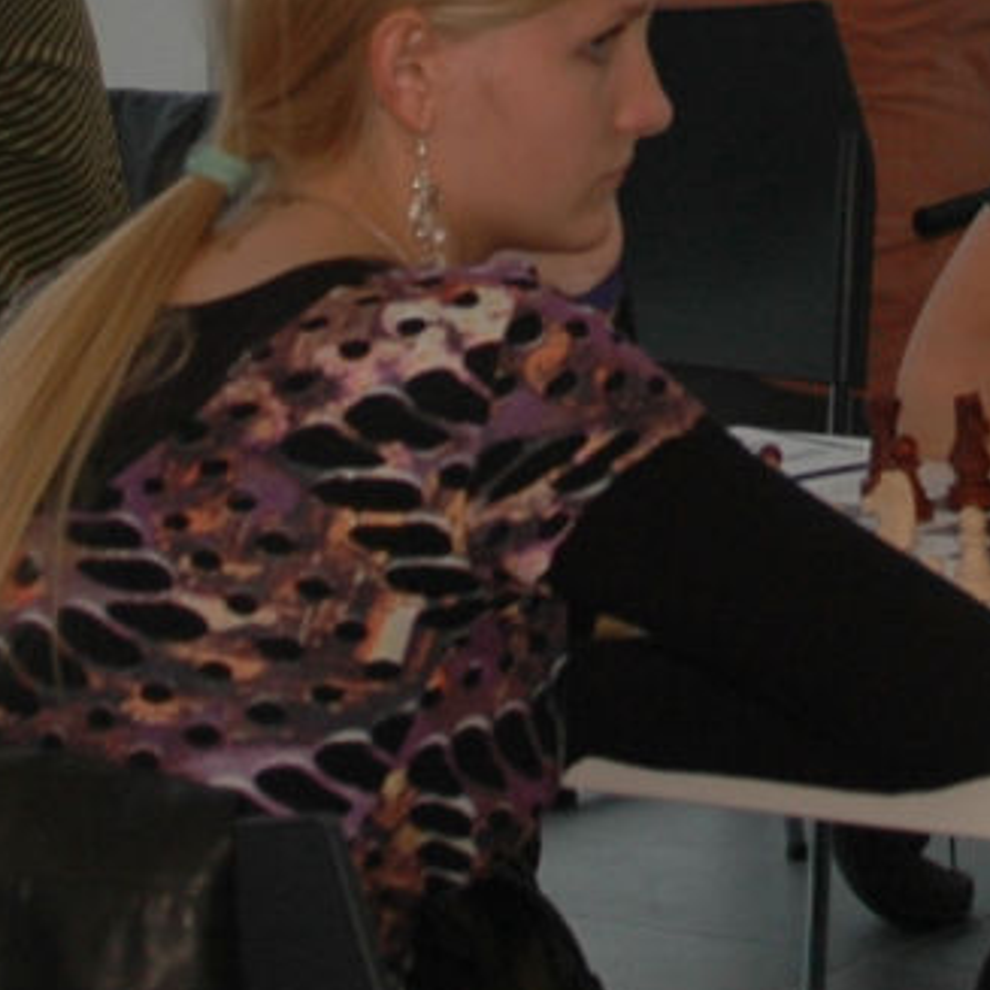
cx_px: 1075
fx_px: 8014
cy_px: -609
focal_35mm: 248
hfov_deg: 7.0
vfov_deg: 6.9
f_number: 5
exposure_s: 1/100
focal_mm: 31
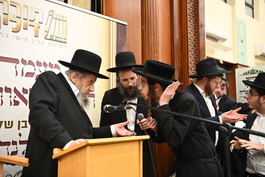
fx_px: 309
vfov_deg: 31.9
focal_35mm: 42
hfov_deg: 46.4
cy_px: 88
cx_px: 132
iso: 2000
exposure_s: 1/125
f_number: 3.5
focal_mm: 42
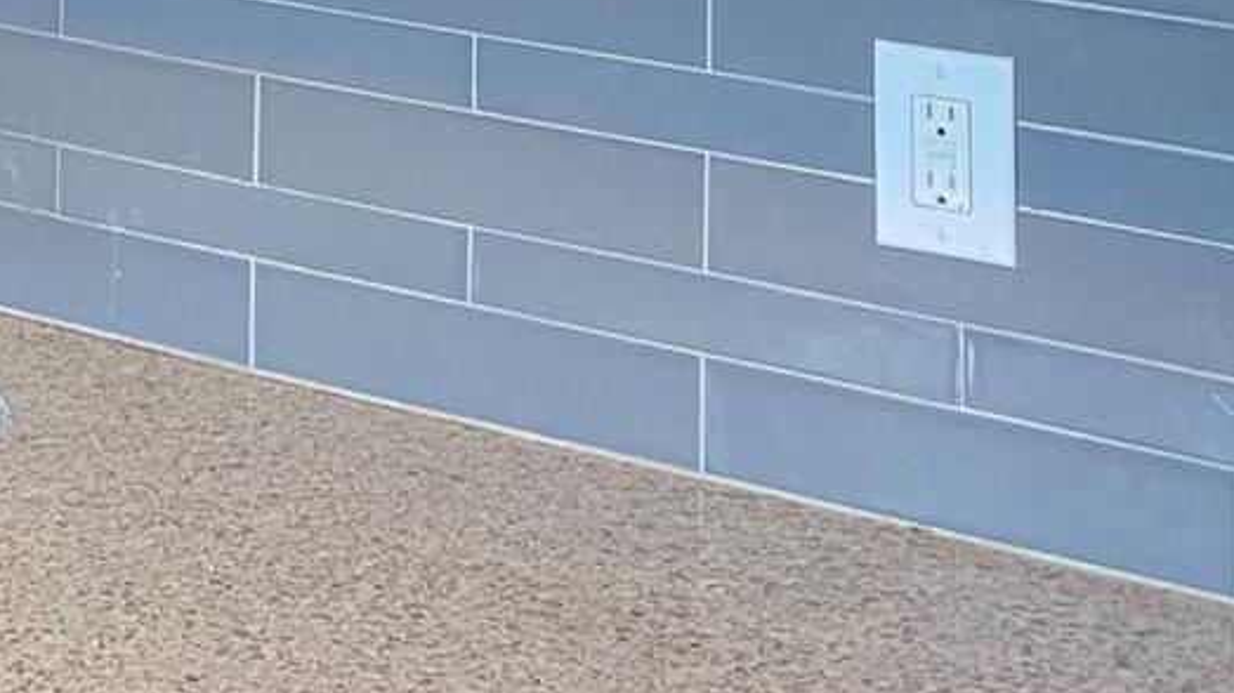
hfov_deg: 16.9
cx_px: -762
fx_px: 3631
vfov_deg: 9.9
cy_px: -792
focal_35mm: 111
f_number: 1.8
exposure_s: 1/60
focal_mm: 4.25
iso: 160
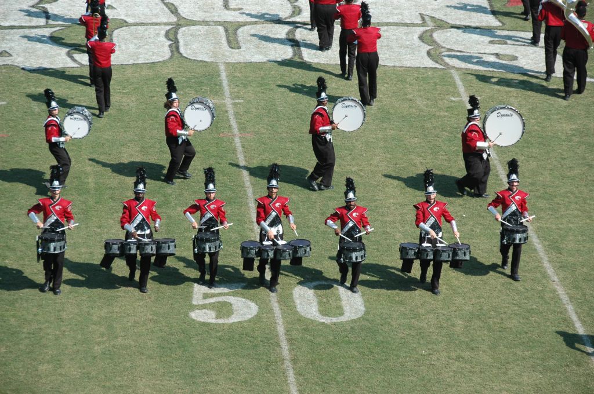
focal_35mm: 180
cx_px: 297
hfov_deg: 11.4
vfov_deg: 7.6
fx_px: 2966
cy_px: 197
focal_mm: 120
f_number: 6.3
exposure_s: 1/640
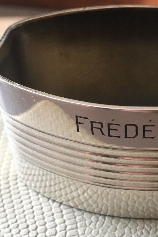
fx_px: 395
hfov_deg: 22.2
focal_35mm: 60
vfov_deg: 33.3
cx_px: 134
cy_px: 139
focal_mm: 4.15
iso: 50
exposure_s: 1/17
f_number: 2.2
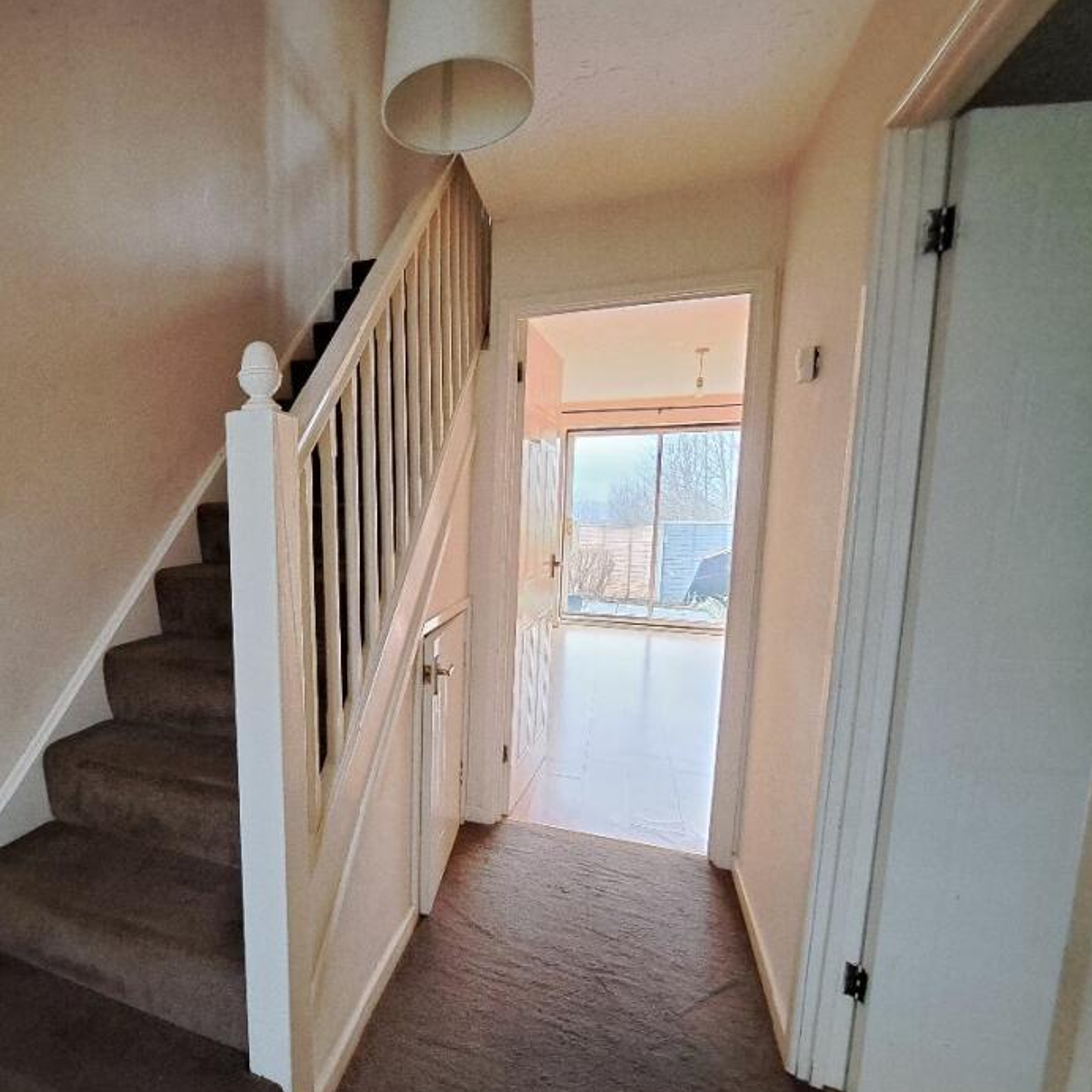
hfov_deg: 80.4
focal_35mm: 17
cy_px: 579
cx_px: 341
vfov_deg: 83.9
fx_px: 607
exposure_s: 1/24
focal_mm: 1.74
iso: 250
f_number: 2.2
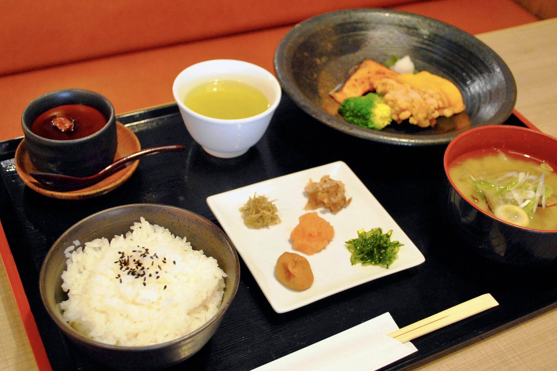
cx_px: 299
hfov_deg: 46.4
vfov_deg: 31.9
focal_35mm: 42
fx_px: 650
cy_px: 196
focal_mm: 26
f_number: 4.2
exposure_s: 1/30
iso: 1600
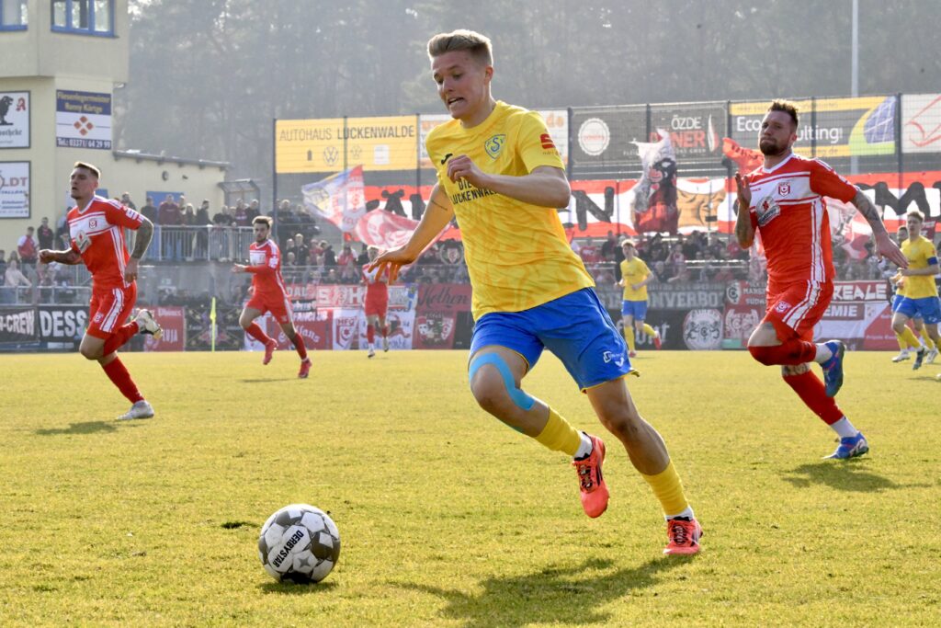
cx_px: 470
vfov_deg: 10.2
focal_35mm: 135
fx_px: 3529
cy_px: 314
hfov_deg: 15.2
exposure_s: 1/1600
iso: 8000
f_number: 18
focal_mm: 135
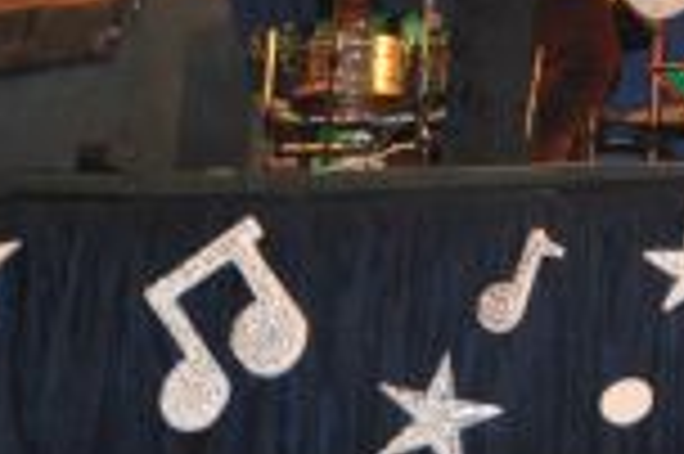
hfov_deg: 10.2
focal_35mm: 190
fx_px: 3606
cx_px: 1233
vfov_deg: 7.0
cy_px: -391
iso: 800
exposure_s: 1/60
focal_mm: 32
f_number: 4.2
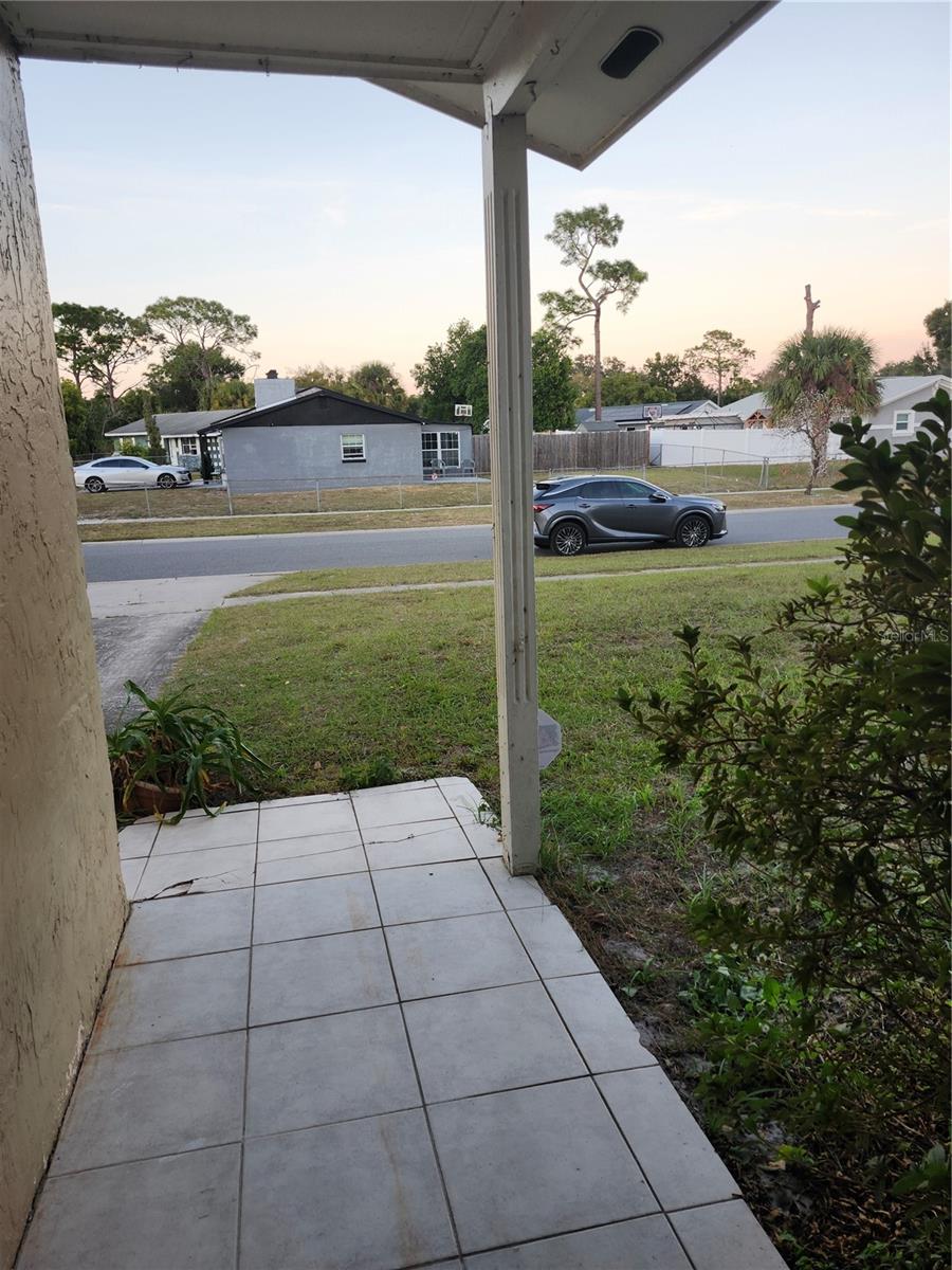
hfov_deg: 58.9
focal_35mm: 23
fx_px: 843
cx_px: 476
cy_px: 635
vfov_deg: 73.9
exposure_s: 1/180
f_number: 1.8
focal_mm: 5.54
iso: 100
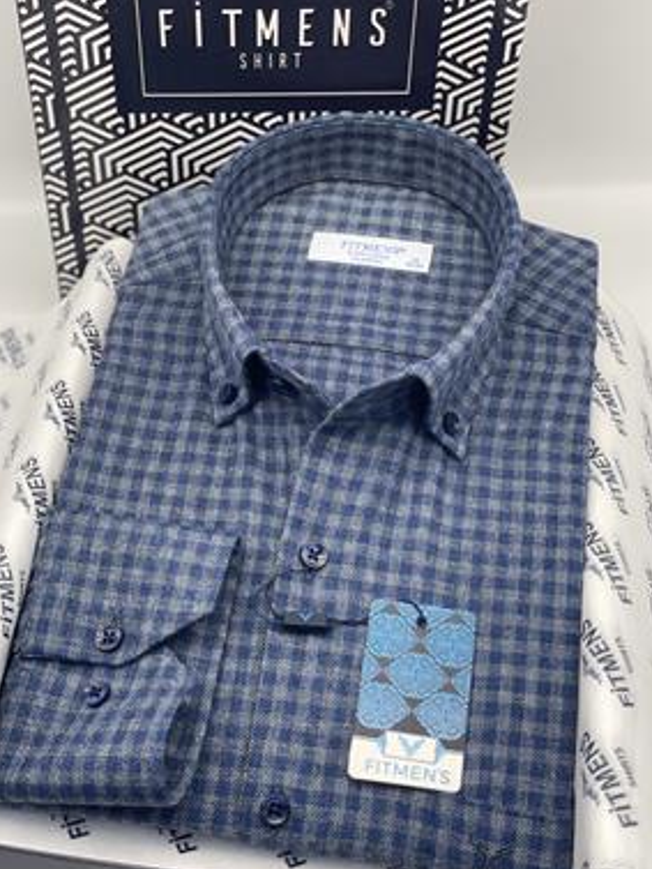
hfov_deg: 25.7
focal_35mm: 57
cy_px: 430
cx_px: 313
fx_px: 1431
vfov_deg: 33.8
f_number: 2
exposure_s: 1/100
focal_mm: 6
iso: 50
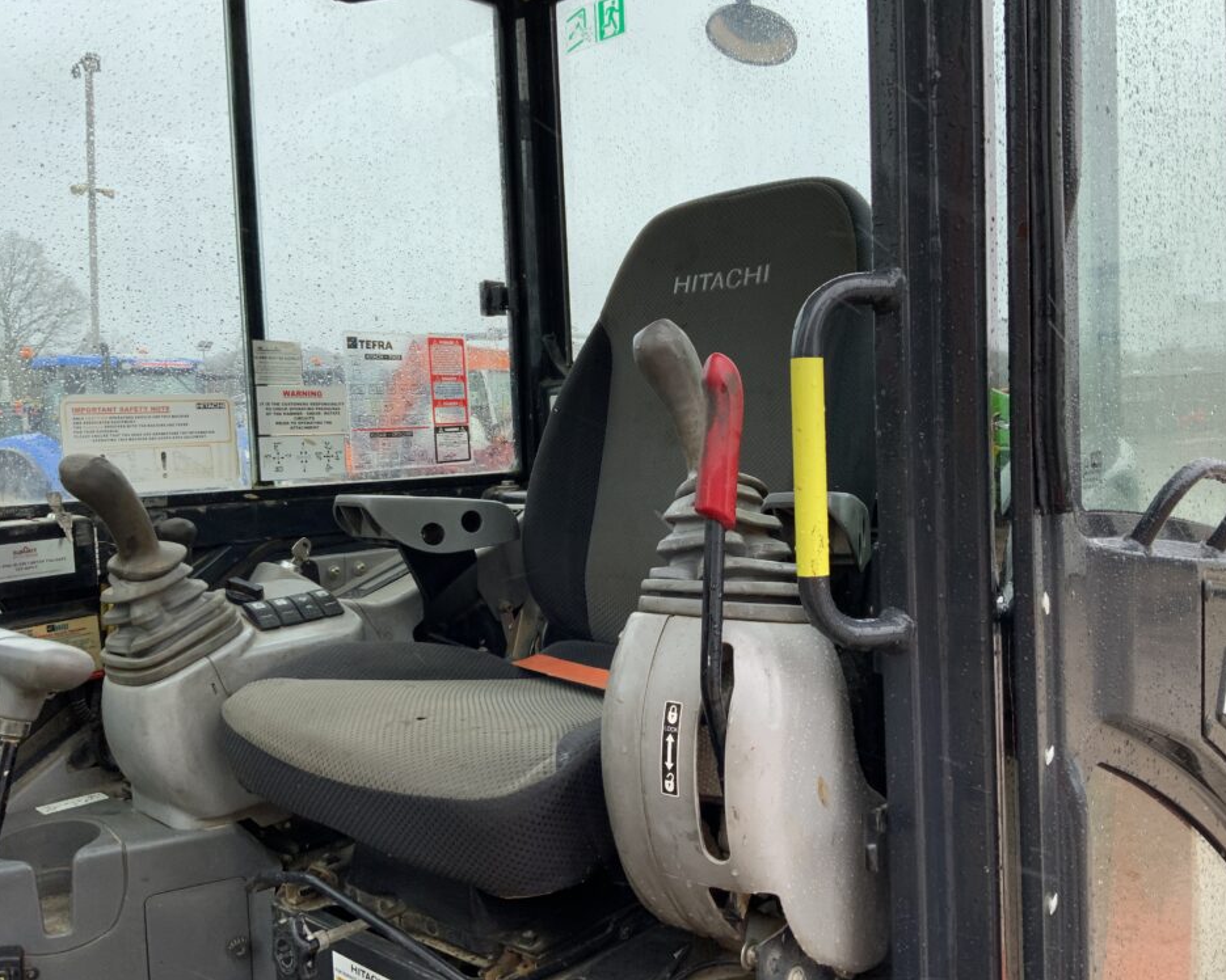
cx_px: 666
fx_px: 1125
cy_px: 499
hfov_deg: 57.1
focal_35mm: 31
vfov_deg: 47.1
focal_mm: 3
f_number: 1.8
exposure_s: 1/122
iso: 32
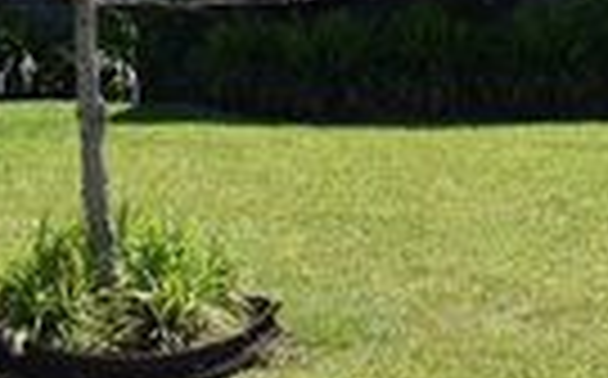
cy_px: -38
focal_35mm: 102
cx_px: 991
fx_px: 1688
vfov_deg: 12.6
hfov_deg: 17.6
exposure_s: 1/250
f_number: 8
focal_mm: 18
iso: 110
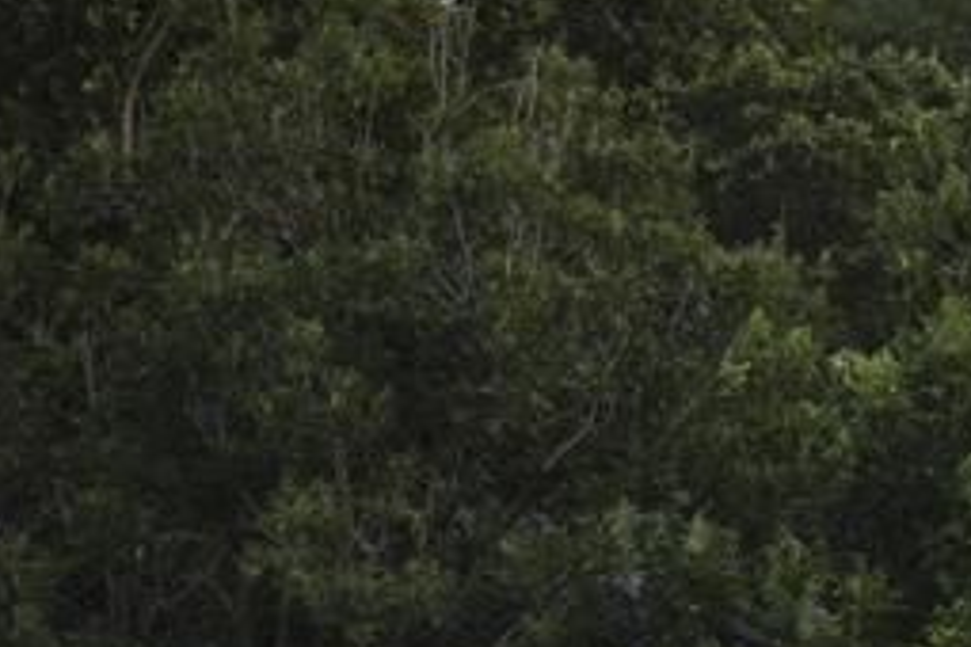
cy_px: 1144
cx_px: 1908
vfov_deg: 1.7
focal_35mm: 803
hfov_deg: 2.6
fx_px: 21657
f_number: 2.8
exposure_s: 1/250
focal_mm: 200
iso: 800
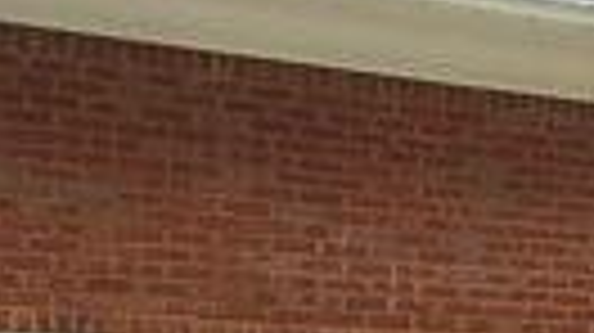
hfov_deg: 13.5
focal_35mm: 146
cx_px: 990
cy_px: 470
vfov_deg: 8.1
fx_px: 2298
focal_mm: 18
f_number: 8
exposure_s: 1/200
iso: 800
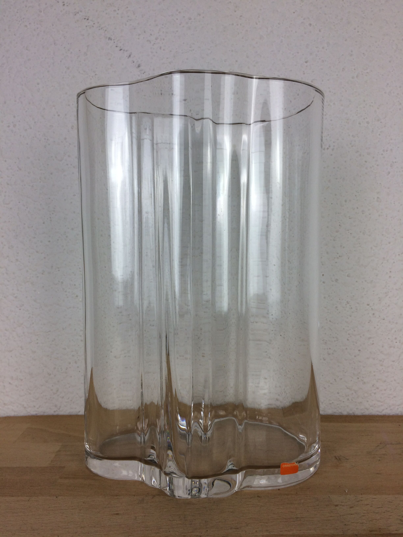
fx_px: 450
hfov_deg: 48.2
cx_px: 202
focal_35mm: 29
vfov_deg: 61.7
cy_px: 268
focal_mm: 4.15
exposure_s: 1/113
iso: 32
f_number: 2.2
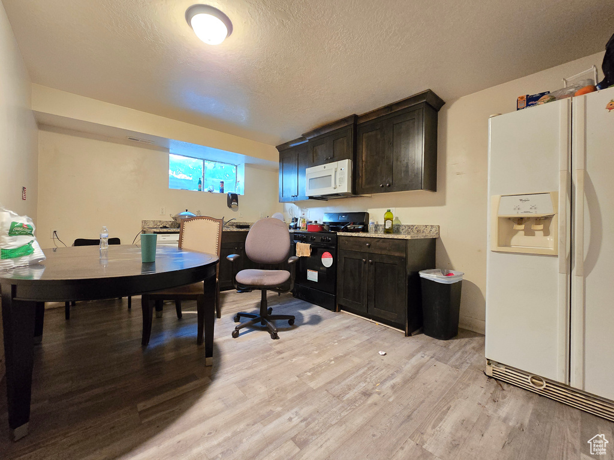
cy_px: 230
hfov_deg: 106.2
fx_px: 231
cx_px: 307
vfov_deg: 89.9
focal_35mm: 13
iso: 1250
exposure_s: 1/30
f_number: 2.2
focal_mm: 2.2
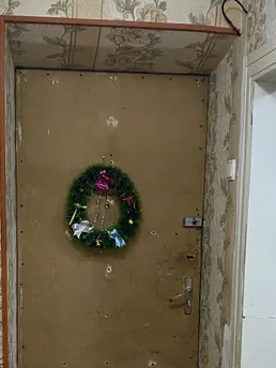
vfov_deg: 27.6
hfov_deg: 21.6
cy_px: 325
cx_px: 119
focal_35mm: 68
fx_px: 723
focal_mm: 4.25
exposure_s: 1/33
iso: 400
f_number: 1.8
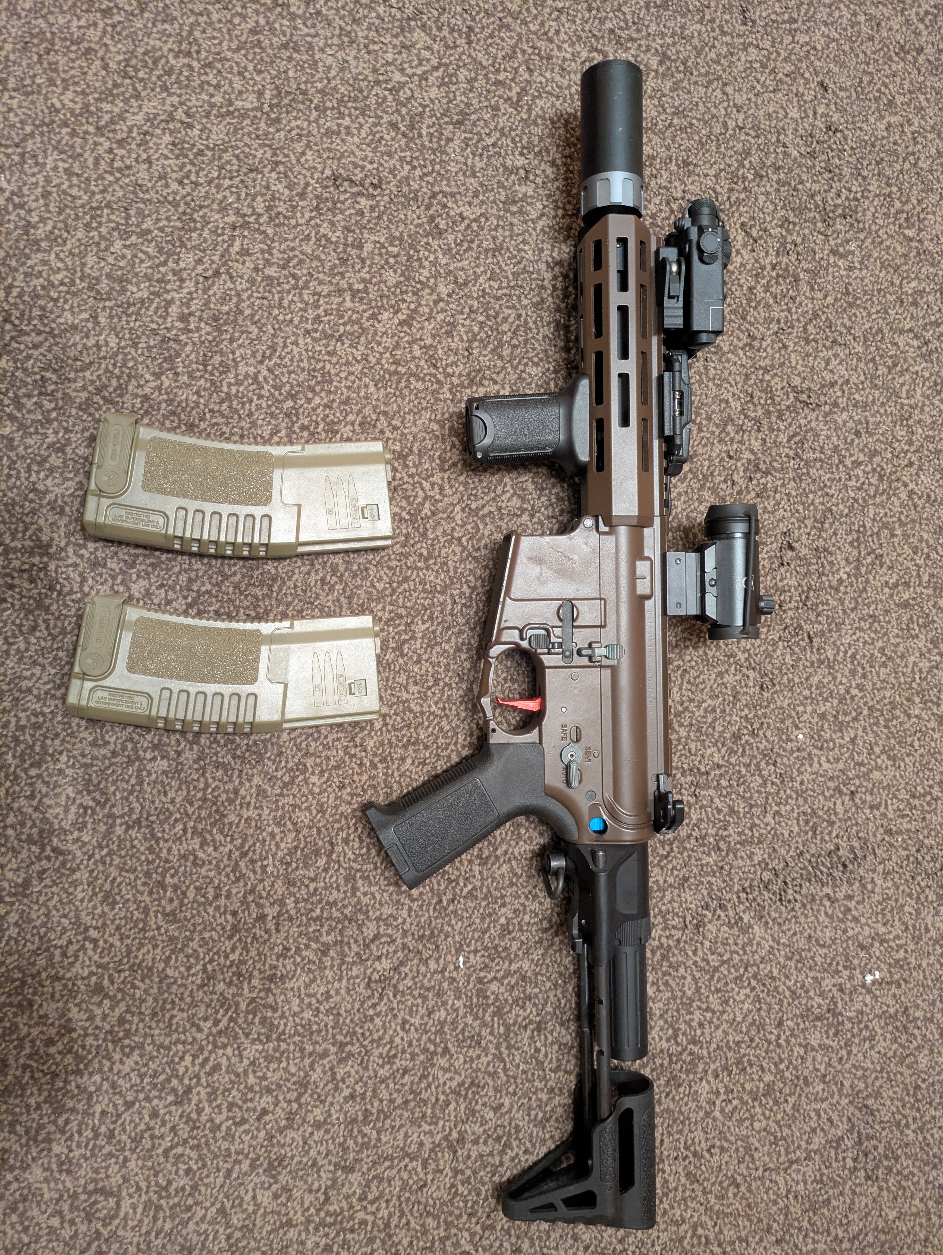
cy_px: 628
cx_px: 472
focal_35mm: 25
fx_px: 907
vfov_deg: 69.4
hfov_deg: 54.9
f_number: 1.89
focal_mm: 5.43
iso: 665
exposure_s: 1/25
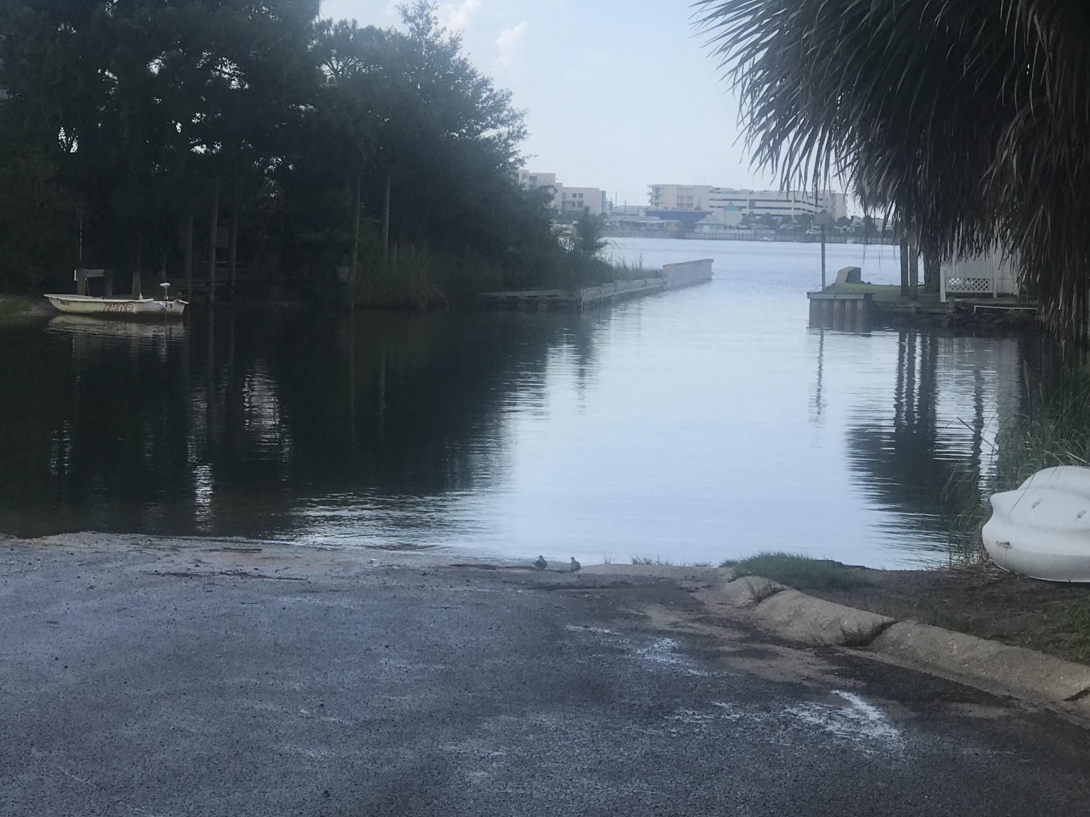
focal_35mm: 88
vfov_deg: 16.7
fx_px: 2771
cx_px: 277
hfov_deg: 22.1
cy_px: 262
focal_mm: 6.6
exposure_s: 1/709
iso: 20
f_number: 2.8
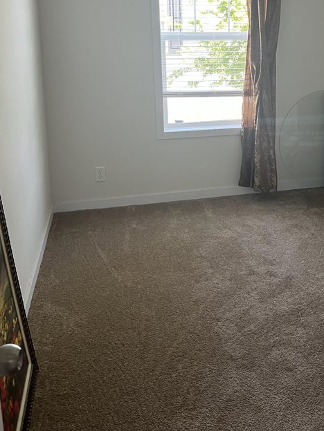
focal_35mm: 40
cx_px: 244
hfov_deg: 35.1
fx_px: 499
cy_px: 113
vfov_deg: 45.3
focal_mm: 5.1
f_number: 1.6
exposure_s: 1/60
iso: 80
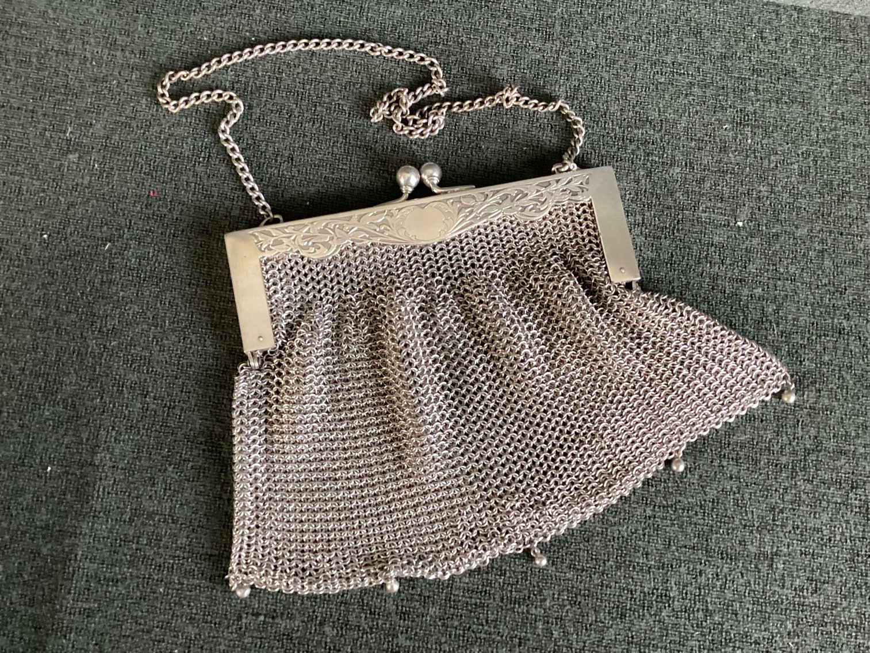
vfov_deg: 45.4
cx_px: 435
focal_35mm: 31
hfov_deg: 58.3
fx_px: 779
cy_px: 326
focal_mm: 3.3
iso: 320
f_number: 2.4
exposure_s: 1/60
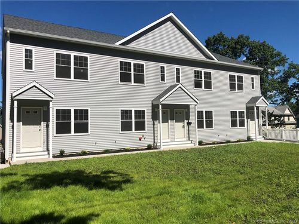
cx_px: 150
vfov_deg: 49.7
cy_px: 112
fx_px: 242
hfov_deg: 63.4
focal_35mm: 28
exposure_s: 1/3690
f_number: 1.8
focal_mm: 3.99
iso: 20
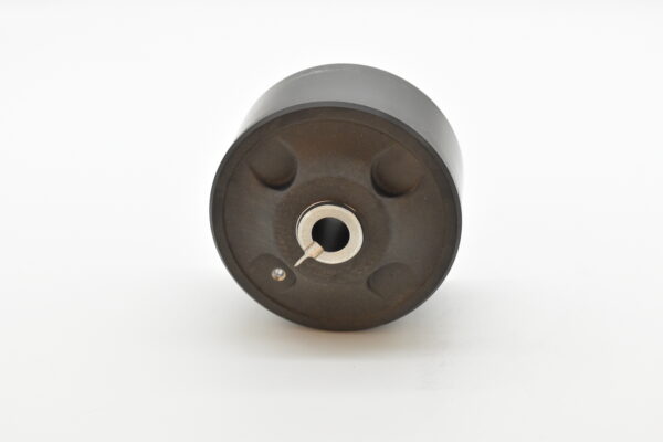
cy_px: 221
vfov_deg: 18.9
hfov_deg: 28.1
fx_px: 1326
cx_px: 332
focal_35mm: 72
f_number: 8
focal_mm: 48
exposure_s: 1/800
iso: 1600
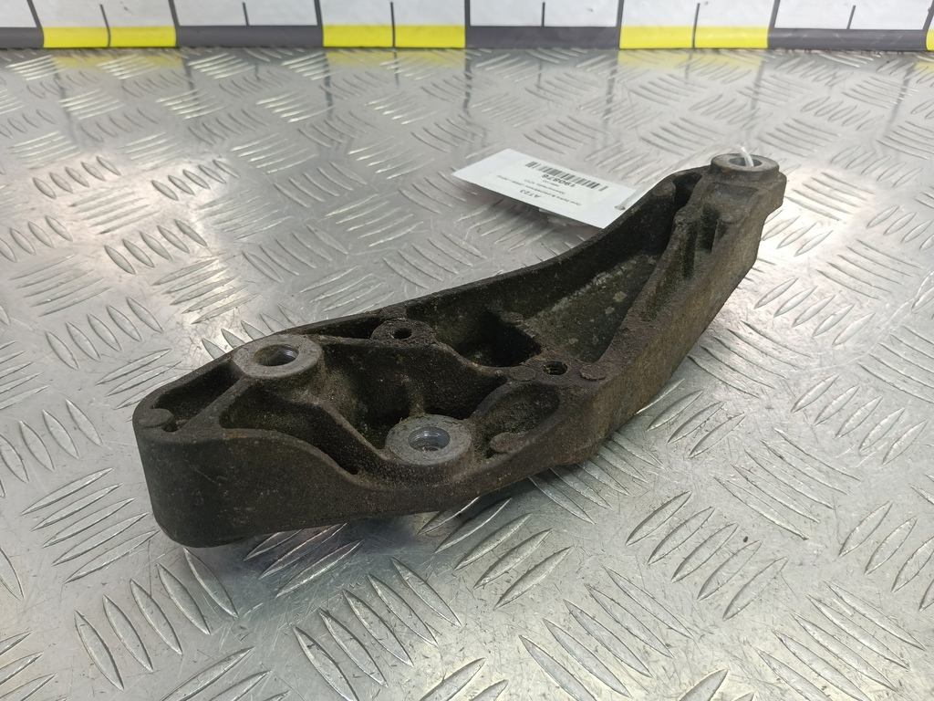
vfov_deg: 51.4
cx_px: 467
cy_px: 350
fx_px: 729
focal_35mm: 27
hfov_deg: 65.3
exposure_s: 1/50
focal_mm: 4.11
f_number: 1.6
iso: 114
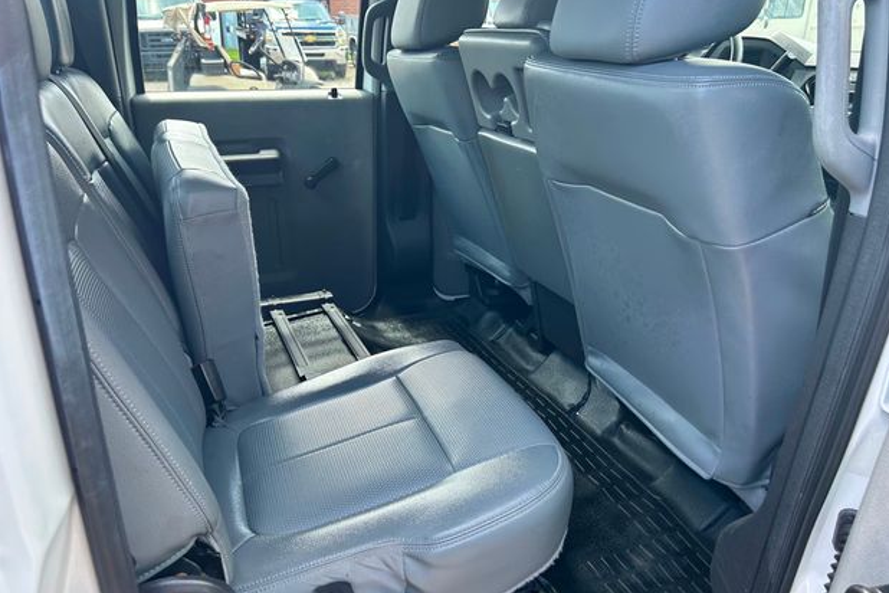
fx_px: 691
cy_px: 318
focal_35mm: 28
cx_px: 436
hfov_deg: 65.5
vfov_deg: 46.4
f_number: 1.5
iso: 50
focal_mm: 5.7
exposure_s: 1/171
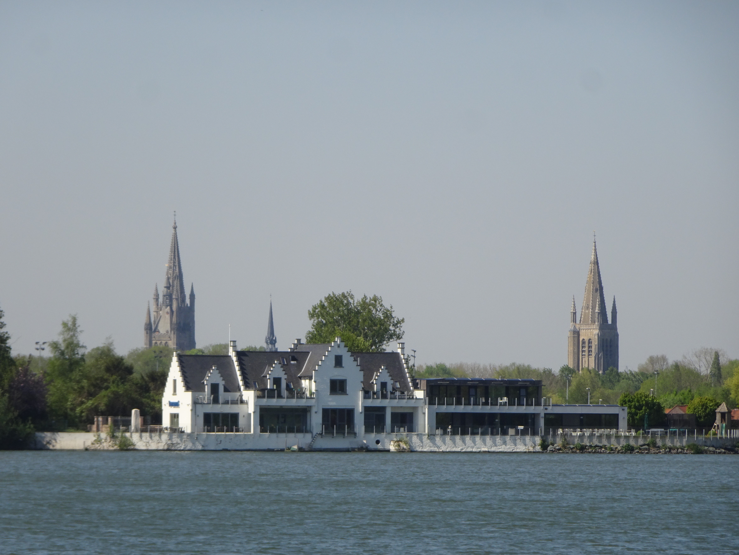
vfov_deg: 5.1
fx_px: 6191
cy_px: 278
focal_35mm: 290
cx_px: 370
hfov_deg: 6.8
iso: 80
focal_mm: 49.49
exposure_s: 1/400
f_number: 6.3
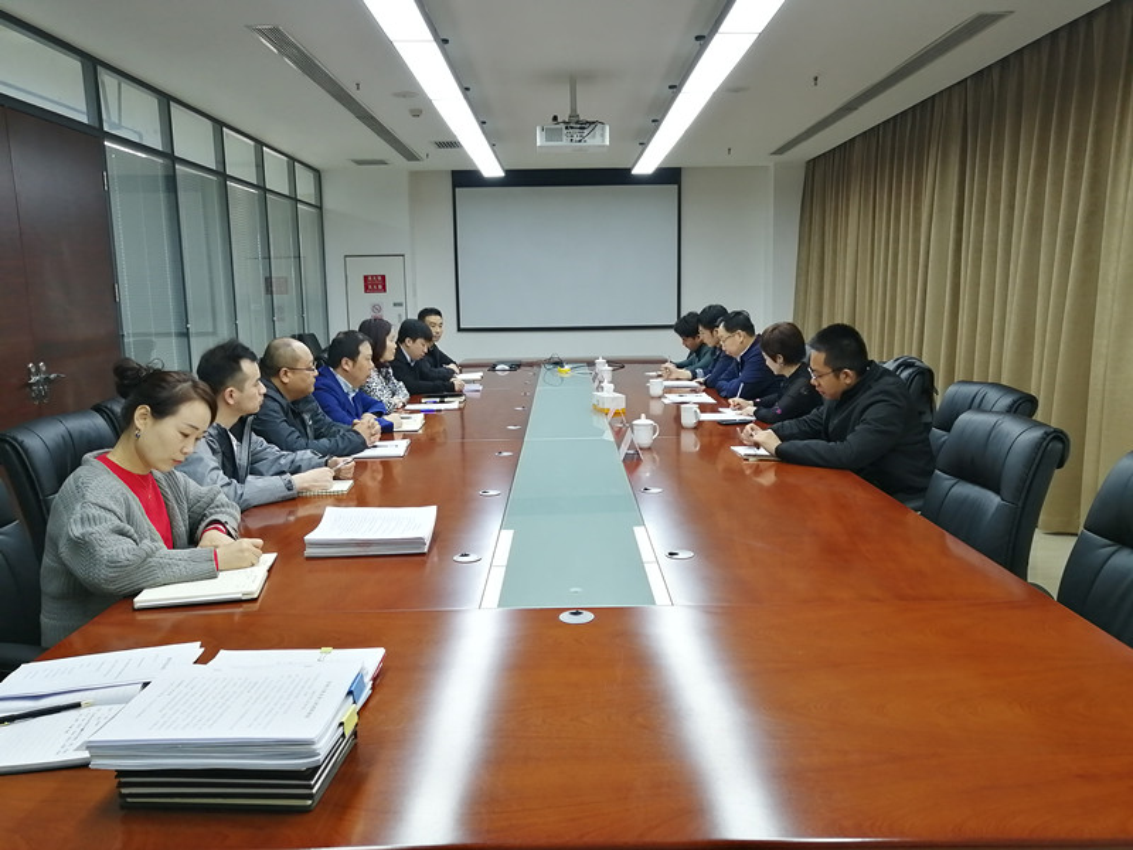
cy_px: 425
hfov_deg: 65.3
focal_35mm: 27
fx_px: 884
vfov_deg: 51.4
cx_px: 566
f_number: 1.8
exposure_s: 1/33.3
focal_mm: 3.62
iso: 100
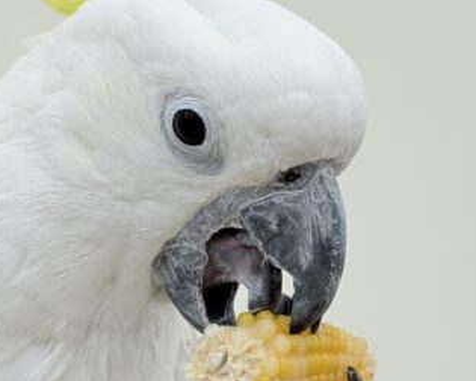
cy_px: 216
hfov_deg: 18.6
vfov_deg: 14.9
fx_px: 1451
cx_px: 160
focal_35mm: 103
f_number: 1.6
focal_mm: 5.96
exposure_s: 1/100
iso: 80
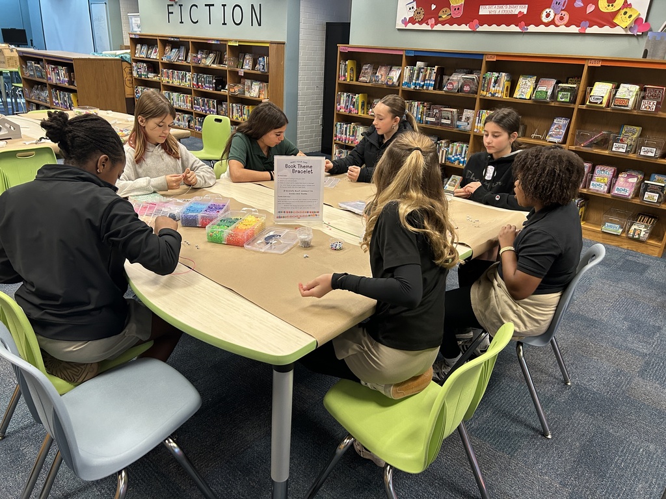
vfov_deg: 53.1
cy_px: 250
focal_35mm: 26
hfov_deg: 67.3
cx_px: 333
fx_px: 500
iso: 160
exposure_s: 1/54
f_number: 1.5
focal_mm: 5.7
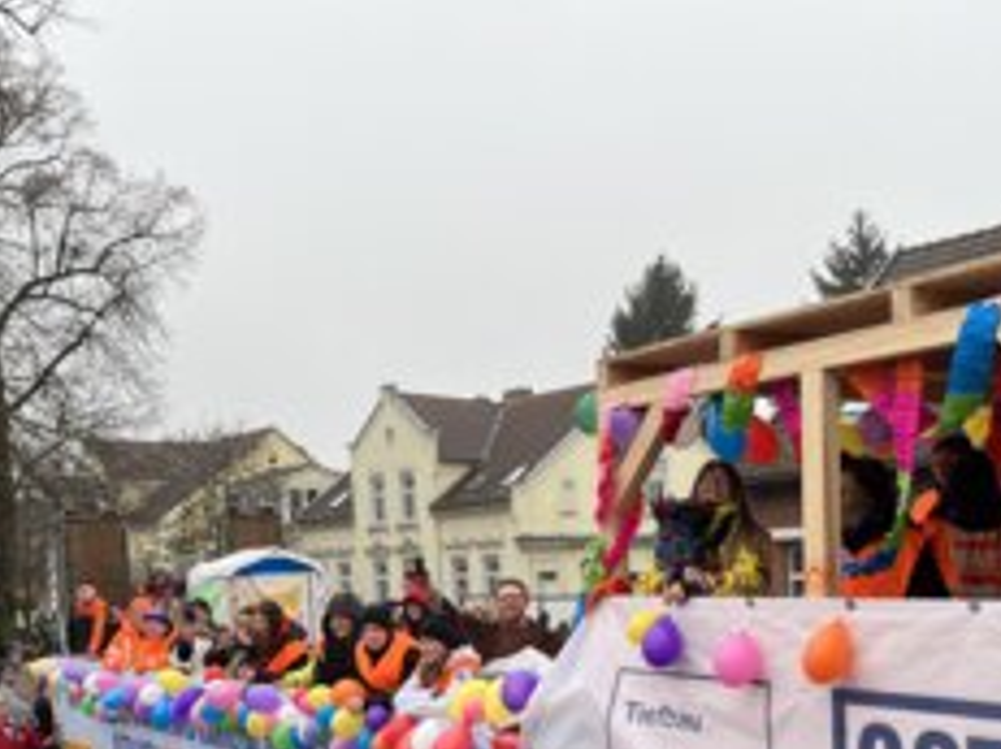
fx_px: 1301
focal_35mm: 45
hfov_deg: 42.1
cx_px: 516
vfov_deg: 31.1
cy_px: 628
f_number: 1.6
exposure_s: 1/122
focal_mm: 5.1
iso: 64
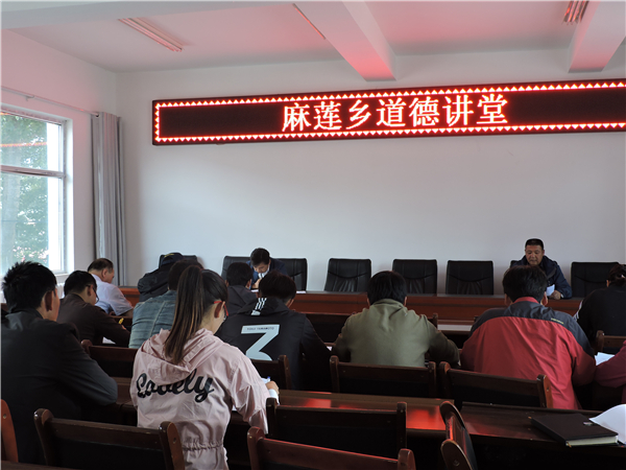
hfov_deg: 46.8
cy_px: 235
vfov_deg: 36.0
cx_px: 313
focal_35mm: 40
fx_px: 723
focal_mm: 7.1
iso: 160
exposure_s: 1/50
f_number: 3.3
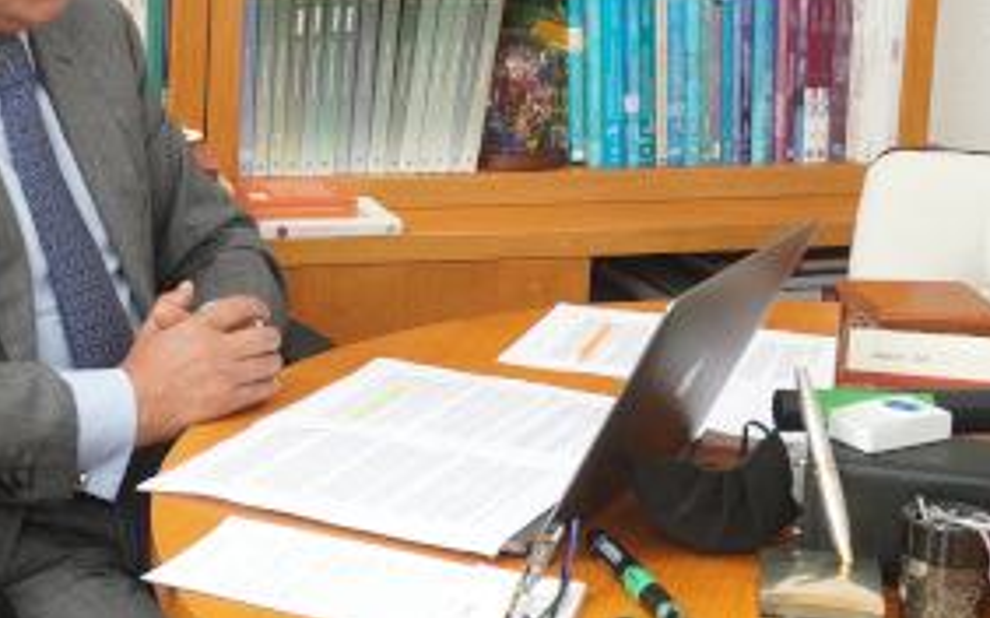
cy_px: 98
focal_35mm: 83
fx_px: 2239
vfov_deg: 15.6
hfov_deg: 24.7
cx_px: 277
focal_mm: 34
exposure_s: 1/125
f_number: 9
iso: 1600
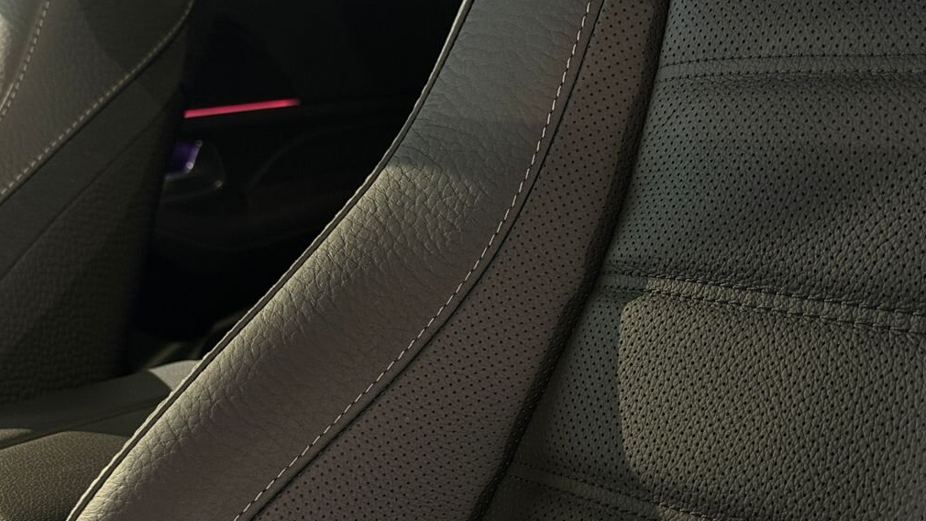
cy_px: 344
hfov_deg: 39.2
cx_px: 466
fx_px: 1301
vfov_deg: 22.5
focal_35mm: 53
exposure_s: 1/33
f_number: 1.78
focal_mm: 6.76
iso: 400
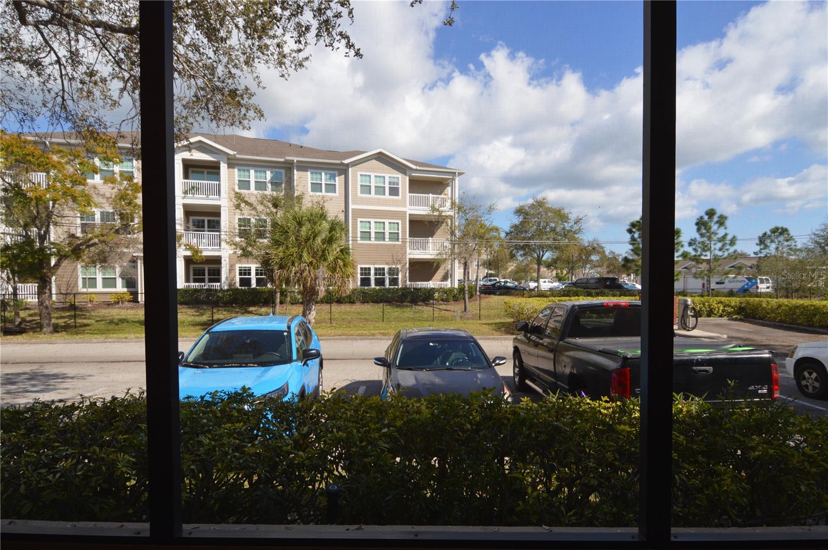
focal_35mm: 18
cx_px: 414
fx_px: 414
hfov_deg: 90.1
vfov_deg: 67.3
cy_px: 275
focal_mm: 12
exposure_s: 1/200
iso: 100
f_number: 6.3
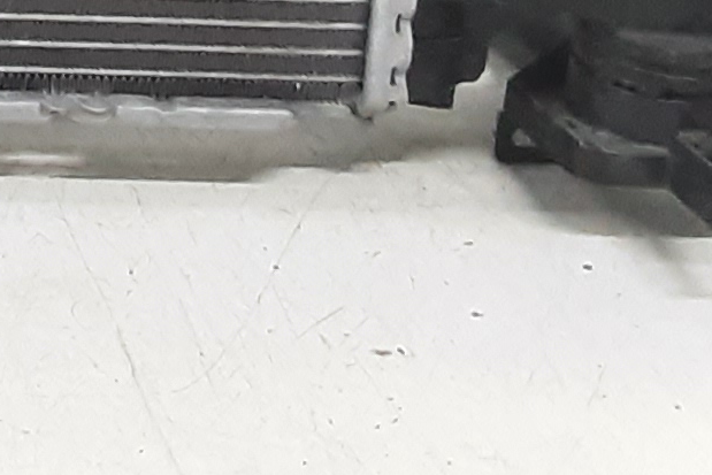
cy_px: -662
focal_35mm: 148
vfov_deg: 8.5
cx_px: -733
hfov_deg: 12.2
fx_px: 2928
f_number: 1.9
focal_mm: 2.91
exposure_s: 1/33
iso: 160
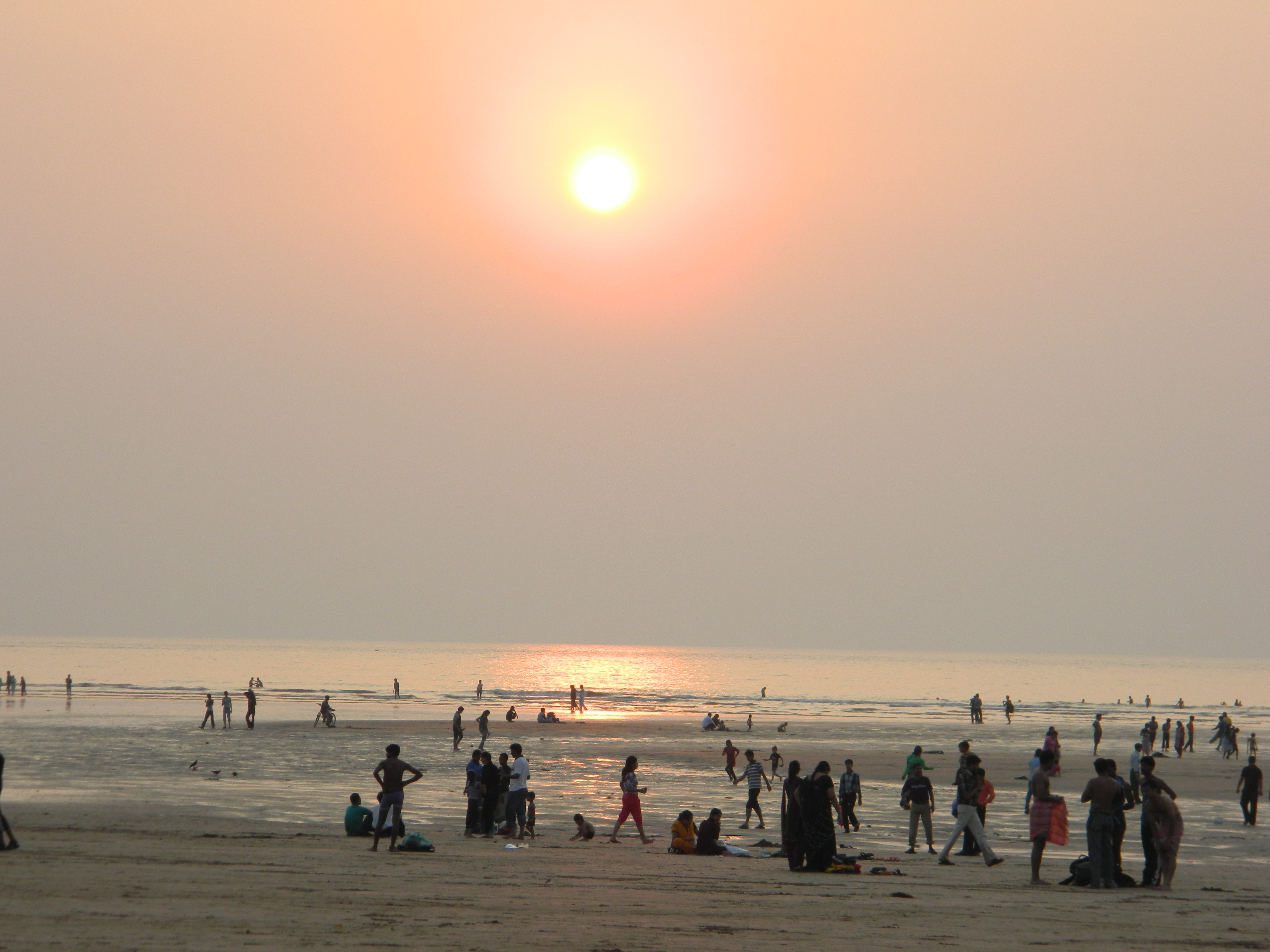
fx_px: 5503
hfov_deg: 13.2
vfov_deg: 9.9
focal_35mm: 150
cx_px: 635
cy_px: 476
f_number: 4.9
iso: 110
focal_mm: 27
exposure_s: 1/250
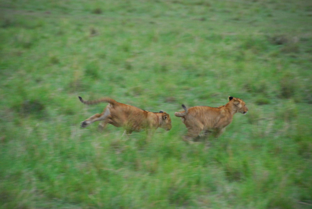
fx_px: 2603
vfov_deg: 4.6
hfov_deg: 6.9
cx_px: 156
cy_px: 104
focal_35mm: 300
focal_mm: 200
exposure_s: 1/80
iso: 1000
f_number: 5.6
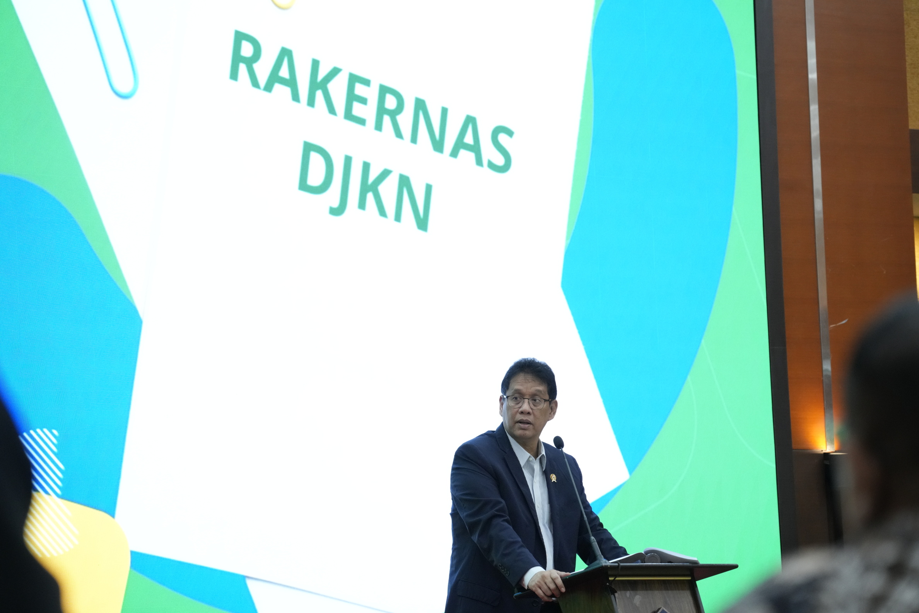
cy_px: 306
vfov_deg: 9.1
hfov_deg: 13.7
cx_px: 460
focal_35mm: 150
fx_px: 3829
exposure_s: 1/125
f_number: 5.6
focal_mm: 150
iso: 4000
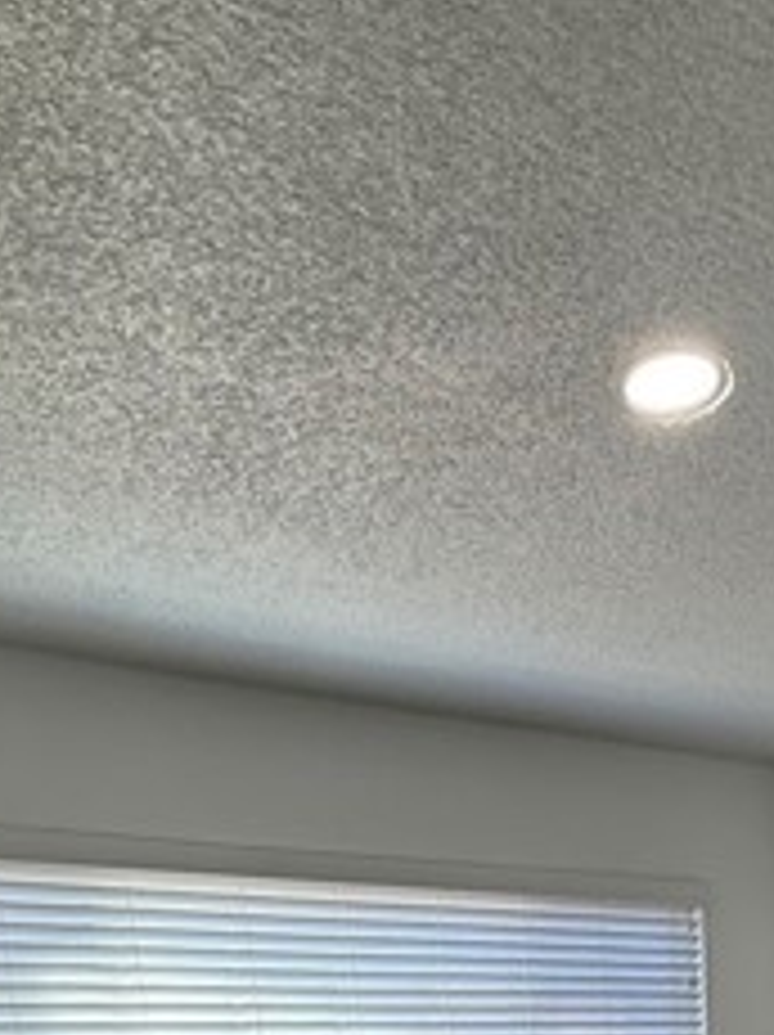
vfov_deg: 33.1
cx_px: 652
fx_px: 1165
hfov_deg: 35.2
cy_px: 1390
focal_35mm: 39
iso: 100
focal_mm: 2.22
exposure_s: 1/120
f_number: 2.2
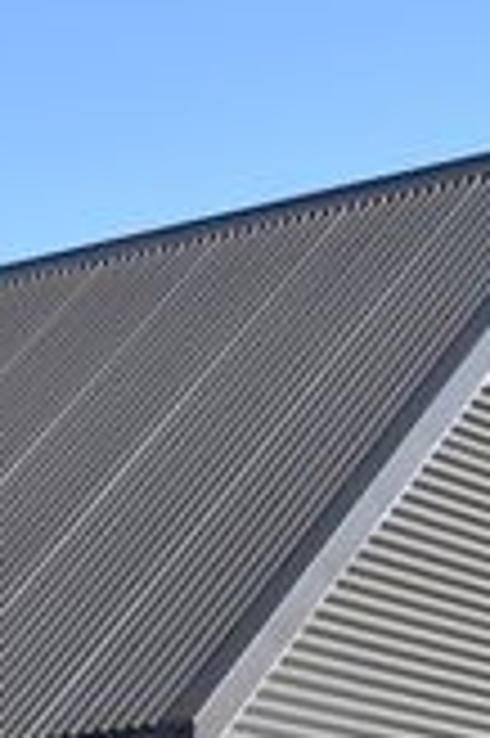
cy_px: 963
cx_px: -494
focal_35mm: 147
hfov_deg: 8.8
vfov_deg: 13.4
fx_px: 3014
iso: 200
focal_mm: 21
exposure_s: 1/320
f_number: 9
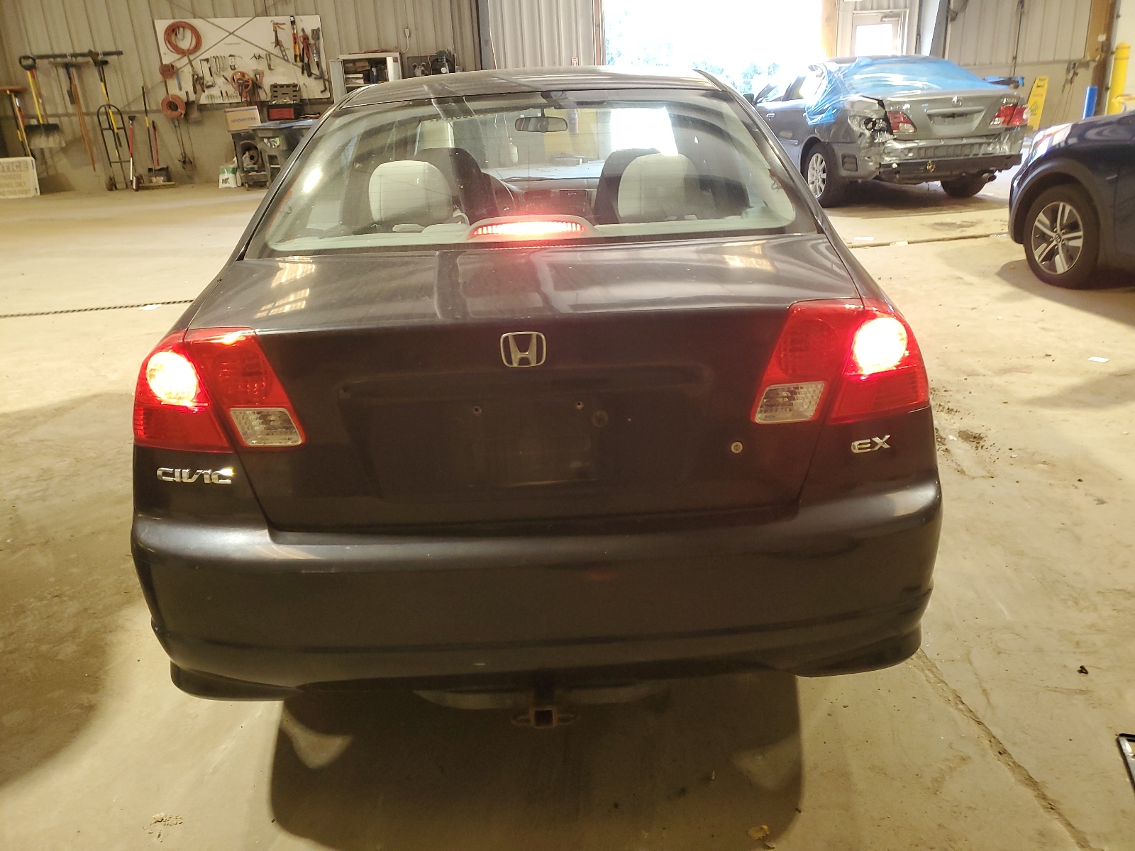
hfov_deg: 67.3
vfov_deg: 53.1
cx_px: 568
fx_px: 852
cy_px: 426
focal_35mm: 26
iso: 199
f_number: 1.5
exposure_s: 1/60.2
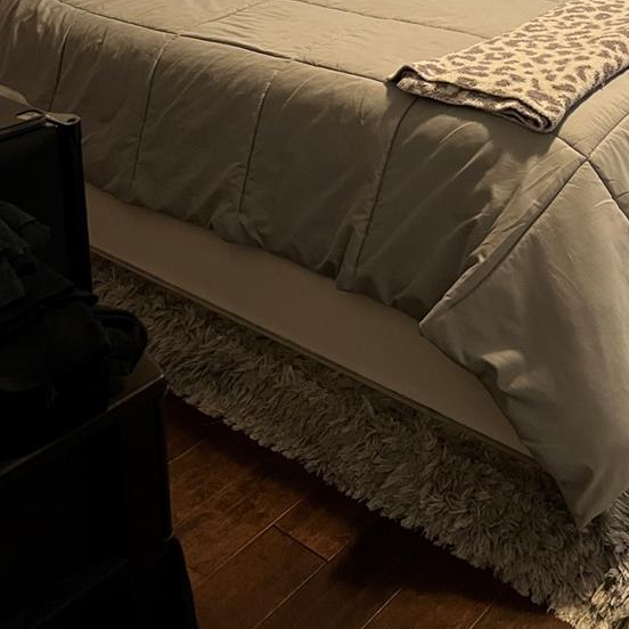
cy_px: -21
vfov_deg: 31.1
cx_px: 440
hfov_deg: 33.6
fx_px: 1028
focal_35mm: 50
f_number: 1.5
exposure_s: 1/60
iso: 500
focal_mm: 5.7
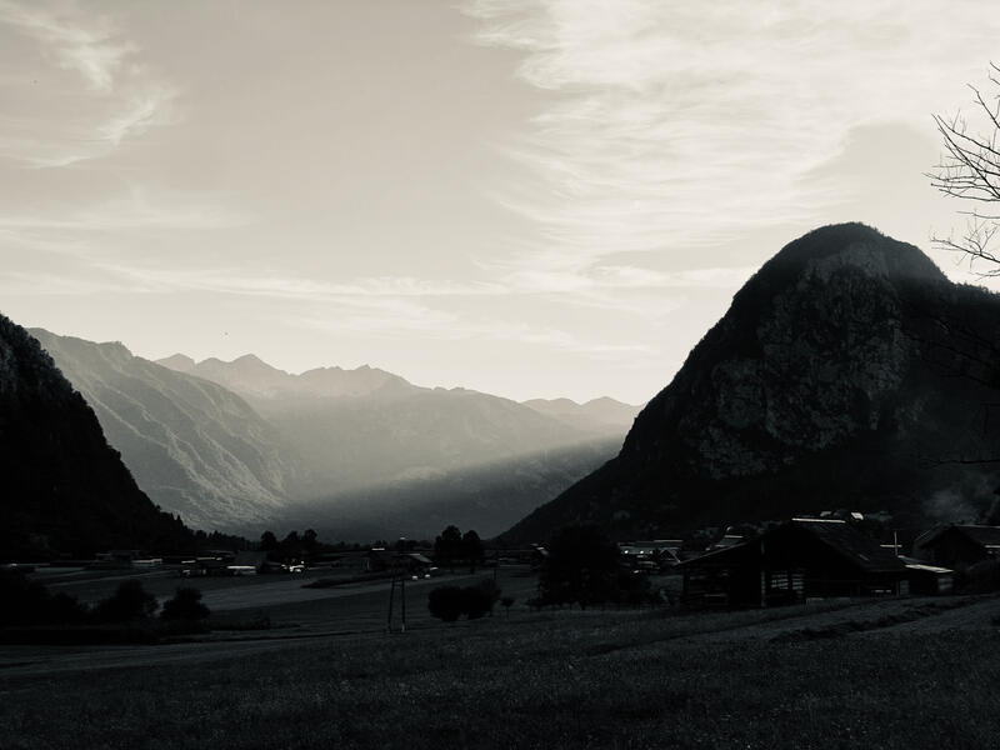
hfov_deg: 36.8
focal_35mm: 52
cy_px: 375
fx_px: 1502
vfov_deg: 28.0
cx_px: 500
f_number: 2
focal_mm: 6
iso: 25
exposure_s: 1/2519
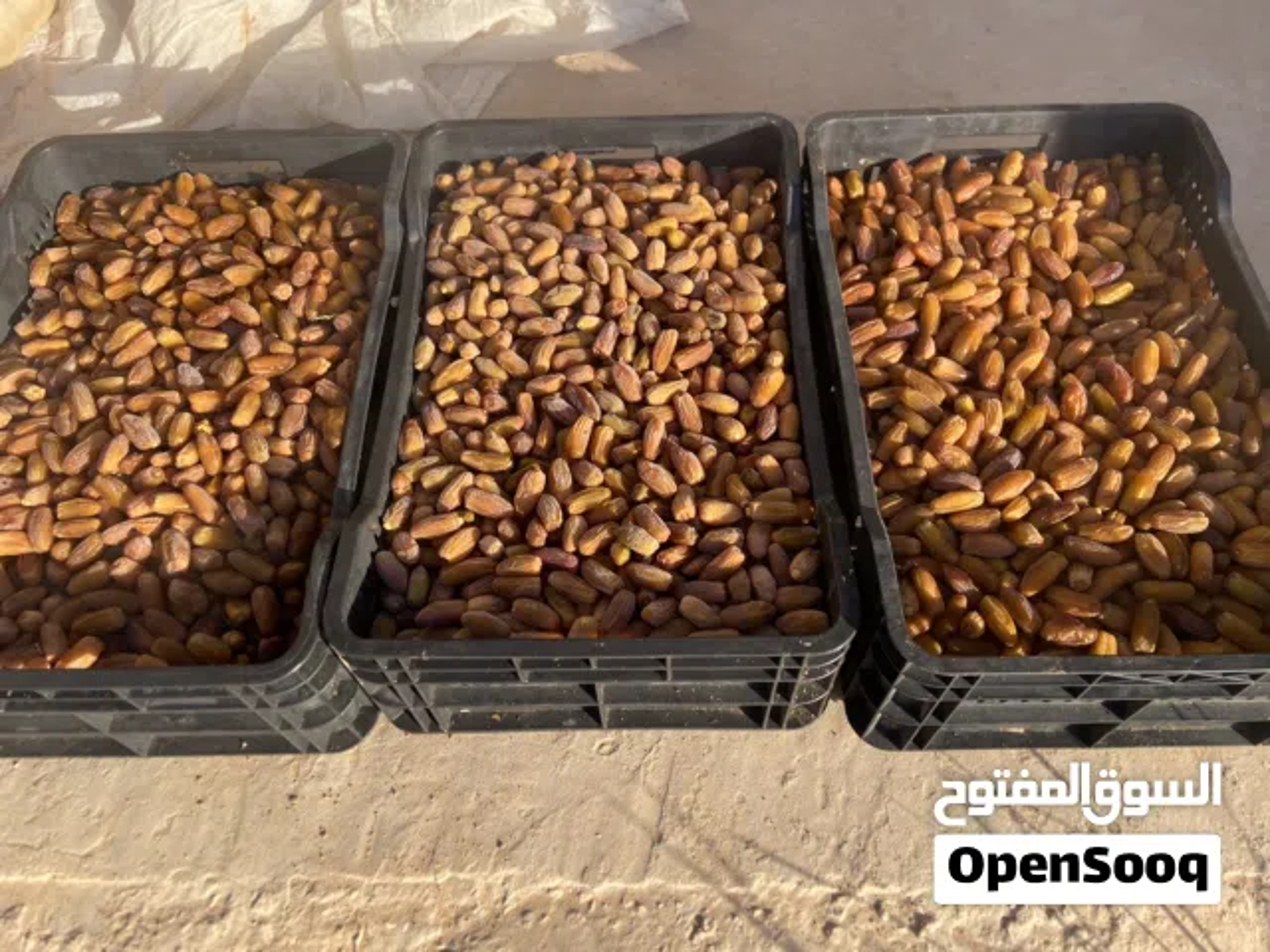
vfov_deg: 53.1
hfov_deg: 67.3
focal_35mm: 26
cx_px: 635
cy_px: 476
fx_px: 954
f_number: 1.8
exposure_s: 1/752
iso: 32
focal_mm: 4.25
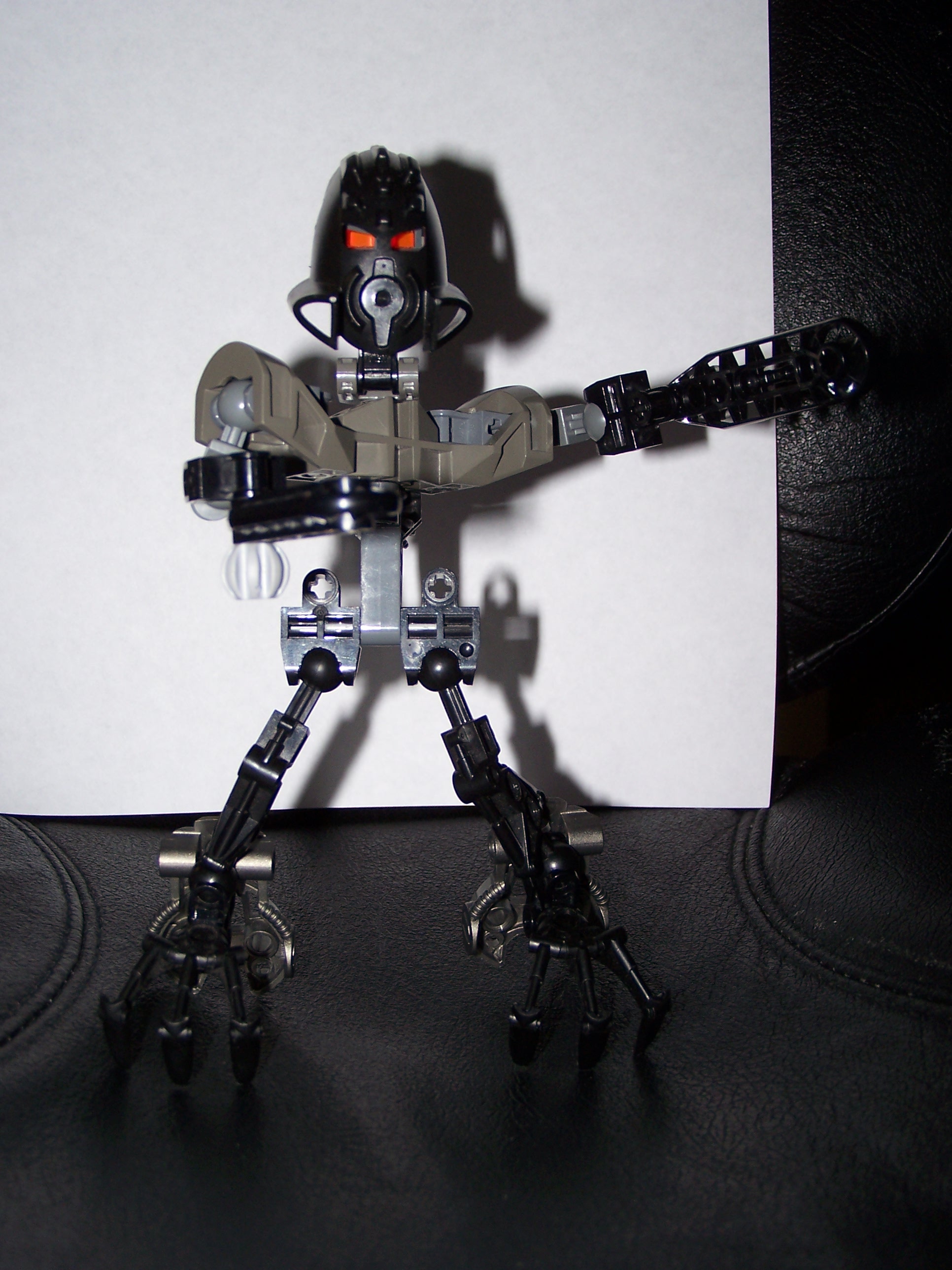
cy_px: 635
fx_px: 2053
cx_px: 476
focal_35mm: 56
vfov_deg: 34.3
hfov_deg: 26.1
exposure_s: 1/60
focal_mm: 9.3
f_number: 3.1
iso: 80
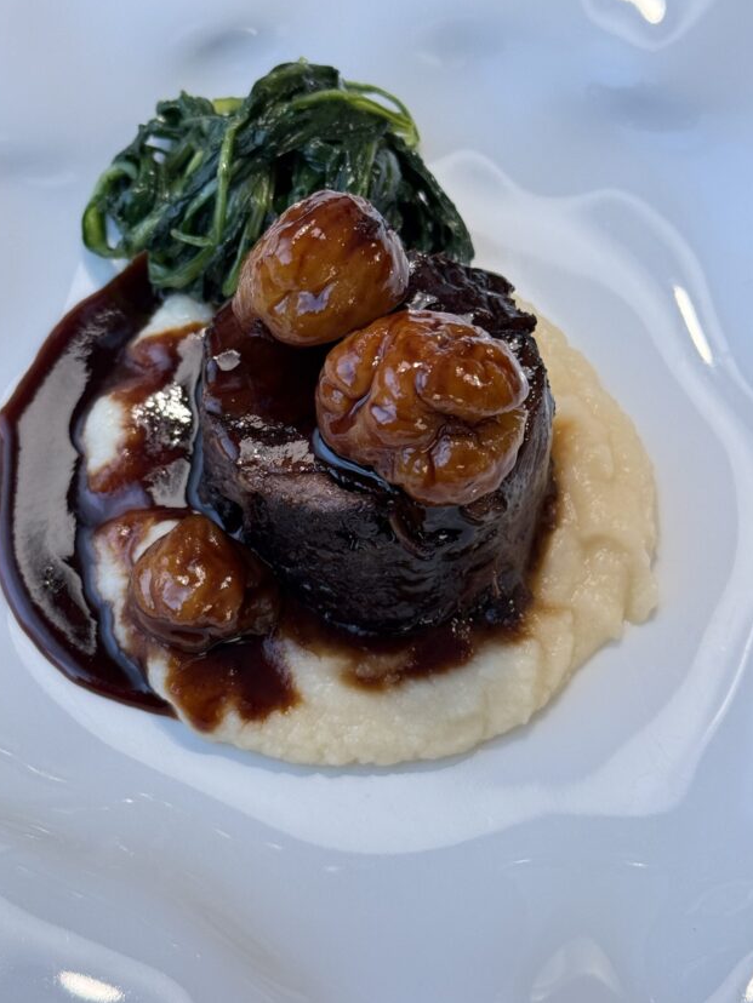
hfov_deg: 25.2
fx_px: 1682
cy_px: 516
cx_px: 327
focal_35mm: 58
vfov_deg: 33.2
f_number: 1.78
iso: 250
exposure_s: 1/100
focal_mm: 6.76
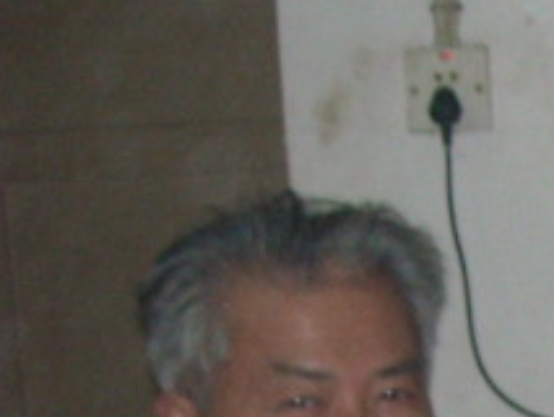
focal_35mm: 168
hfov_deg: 10.3
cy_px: 884
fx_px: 2690
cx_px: 1300
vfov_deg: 8.3
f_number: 2.8
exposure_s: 1/60
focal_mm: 5.7
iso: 200
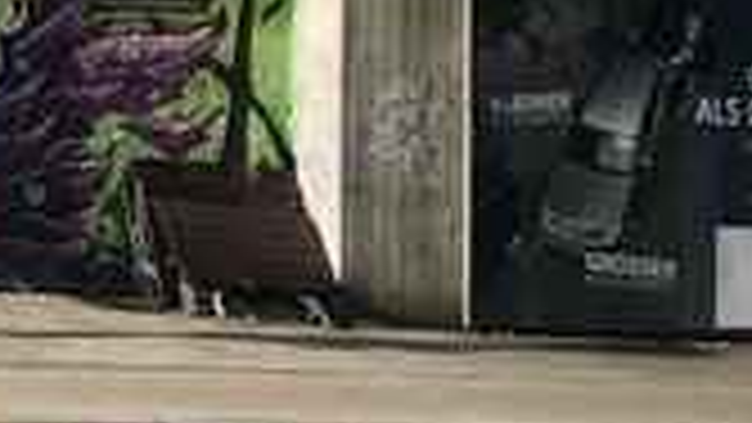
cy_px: 9
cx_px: -543
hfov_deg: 16.5
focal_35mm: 111
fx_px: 2214
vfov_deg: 10.8
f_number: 2.2
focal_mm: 4.15
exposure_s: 1/827
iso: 25
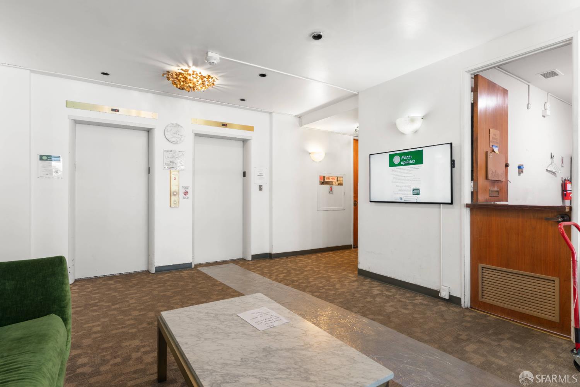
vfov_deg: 67.4
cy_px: 194
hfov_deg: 90.0
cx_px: 290
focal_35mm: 18
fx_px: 290
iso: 320
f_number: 16
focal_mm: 18
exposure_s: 4
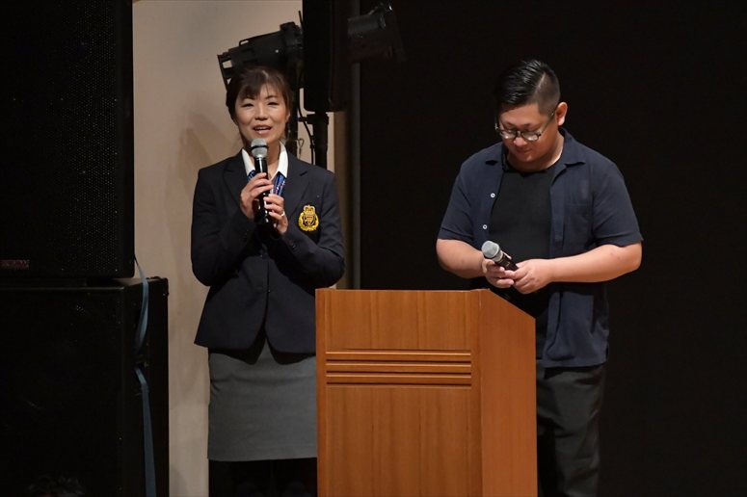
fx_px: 9333
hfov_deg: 4.6
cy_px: 248
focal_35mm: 450
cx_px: 374
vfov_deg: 3.1
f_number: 5.6
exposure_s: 1/400
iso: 10000
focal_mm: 300
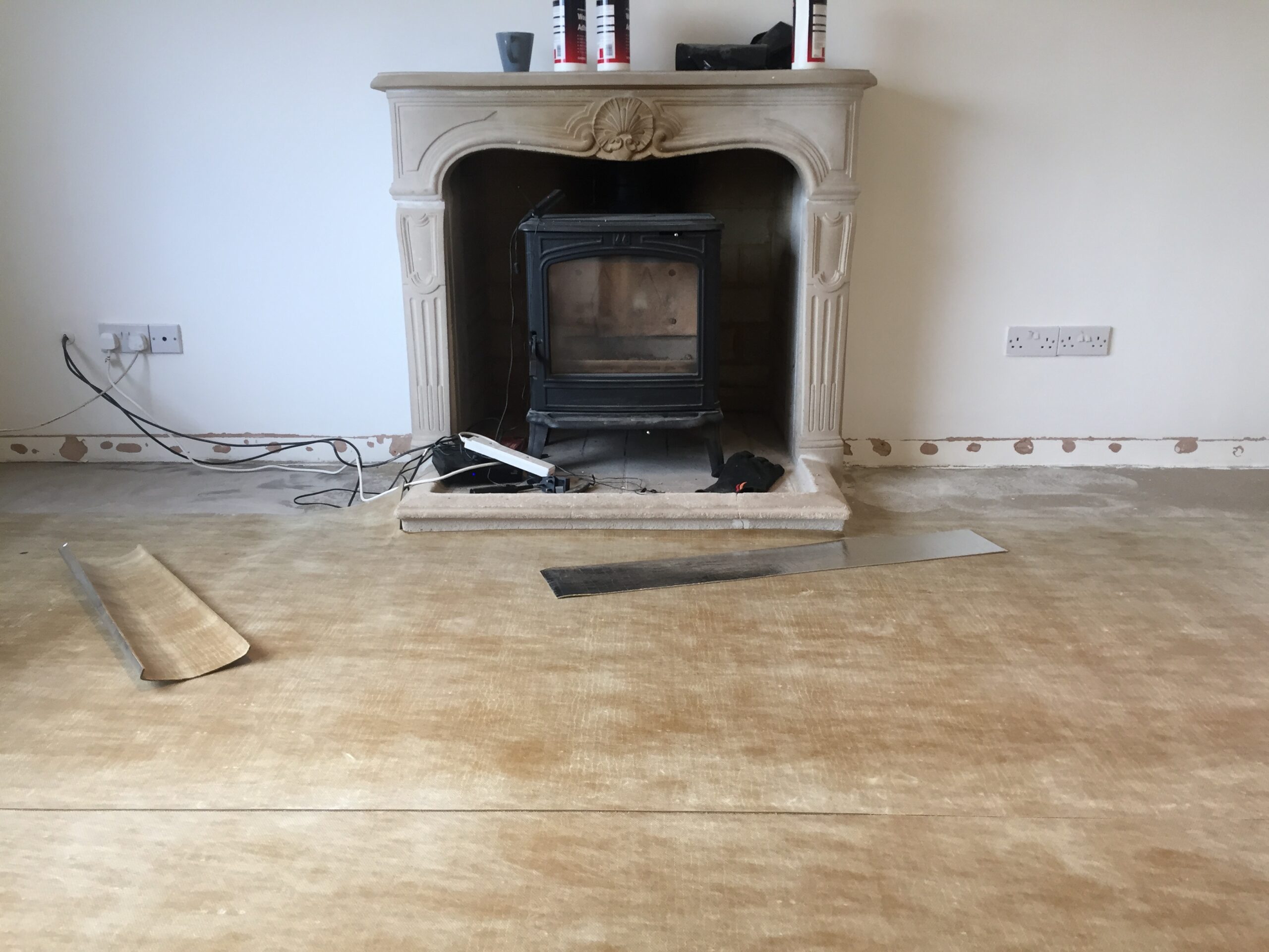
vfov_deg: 48.2
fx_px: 1063
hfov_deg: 61.7
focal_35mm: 29
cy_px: 476
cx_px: 634
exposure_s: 1/33
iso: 32
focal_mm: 4.15
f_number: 2.2
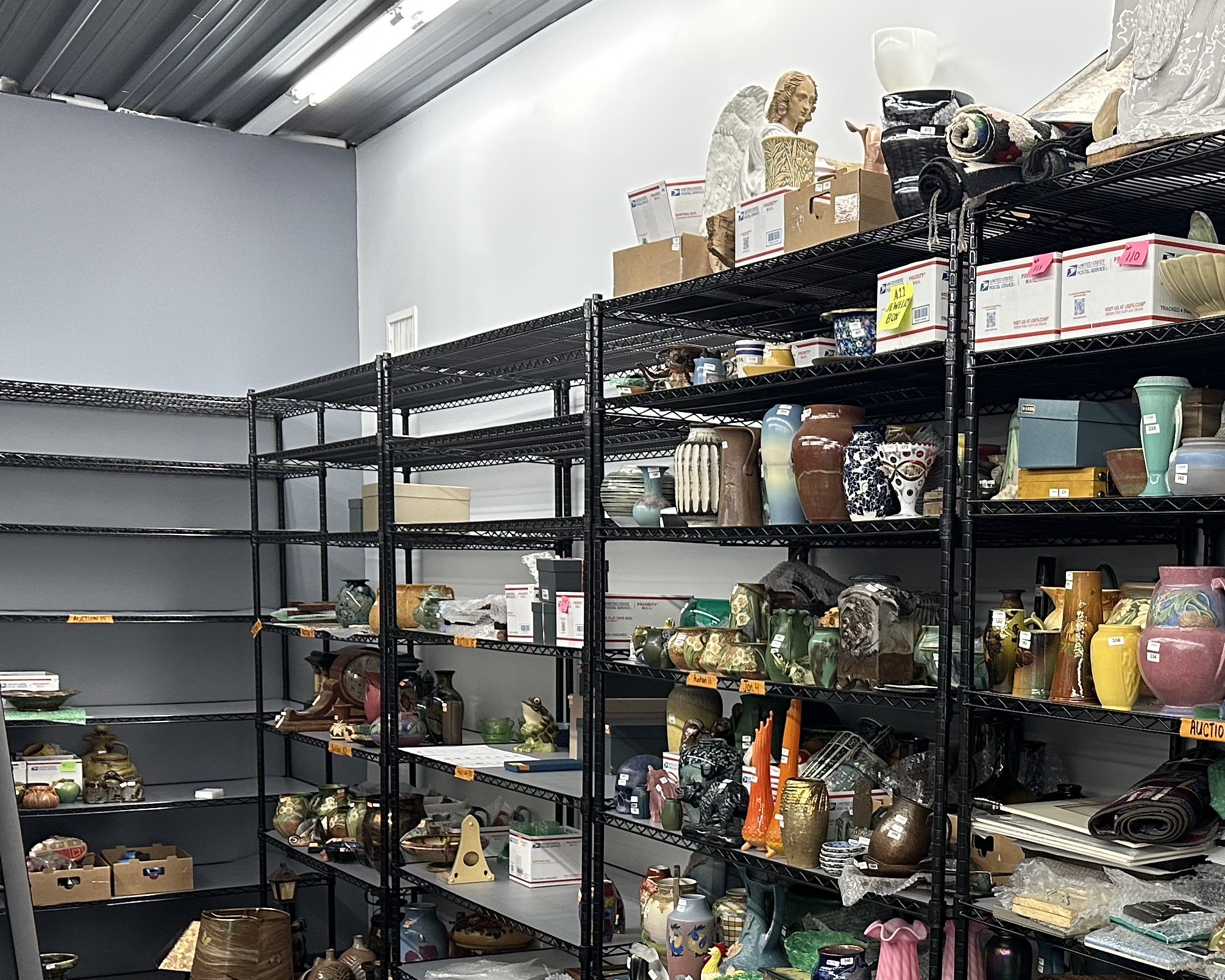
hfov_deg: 37.8
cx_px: 1013
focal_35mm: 47
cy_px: 759
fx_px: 1704
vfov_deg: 31.4
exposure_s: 1/60
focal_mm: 6.86
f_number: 1.78
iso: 200
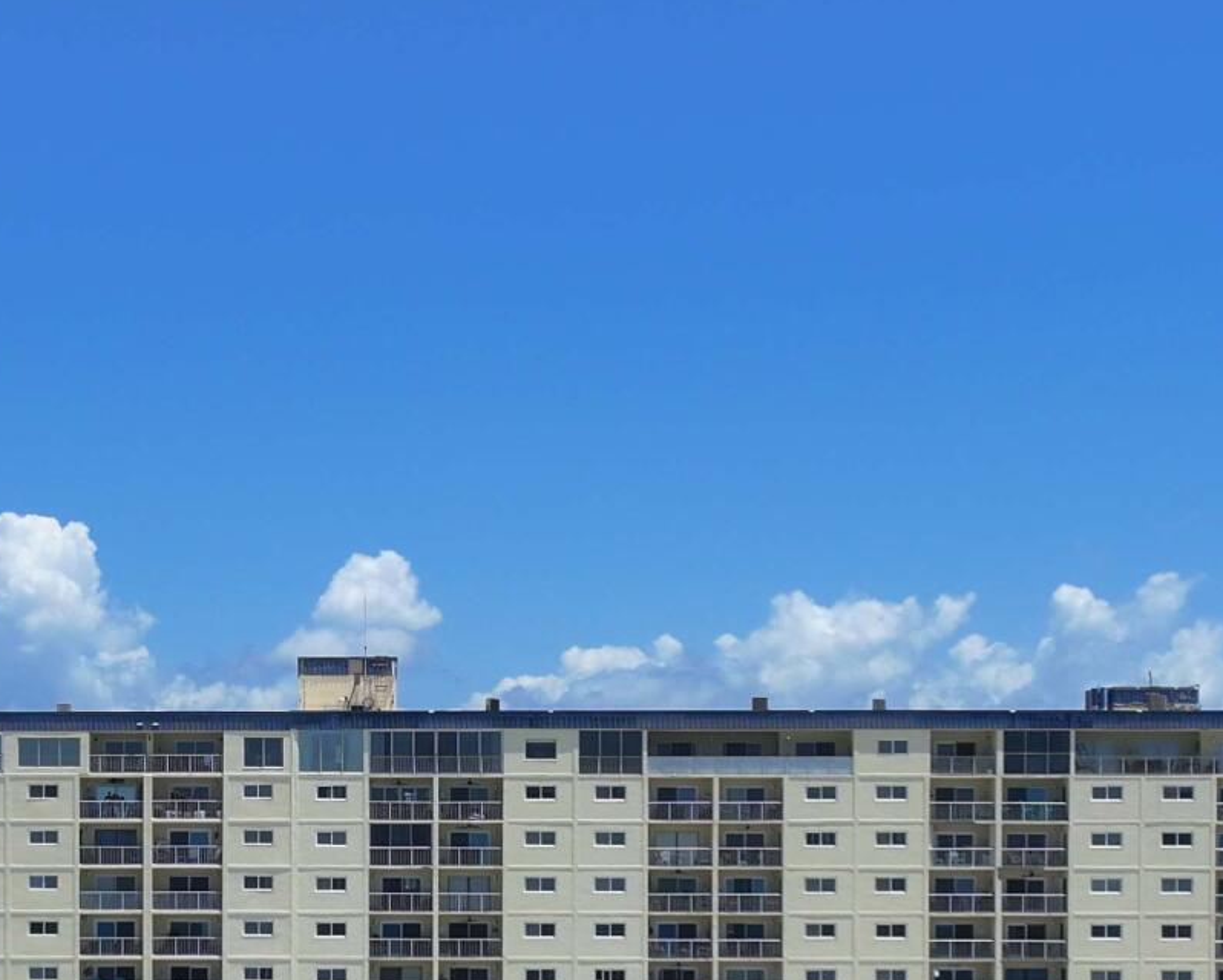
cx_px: 265
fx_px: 3186
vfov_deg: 17.1
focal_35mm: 88
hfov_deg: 21.5
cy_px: 955
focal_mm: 12.29
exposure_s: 1/2500
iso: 120
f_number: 2.8
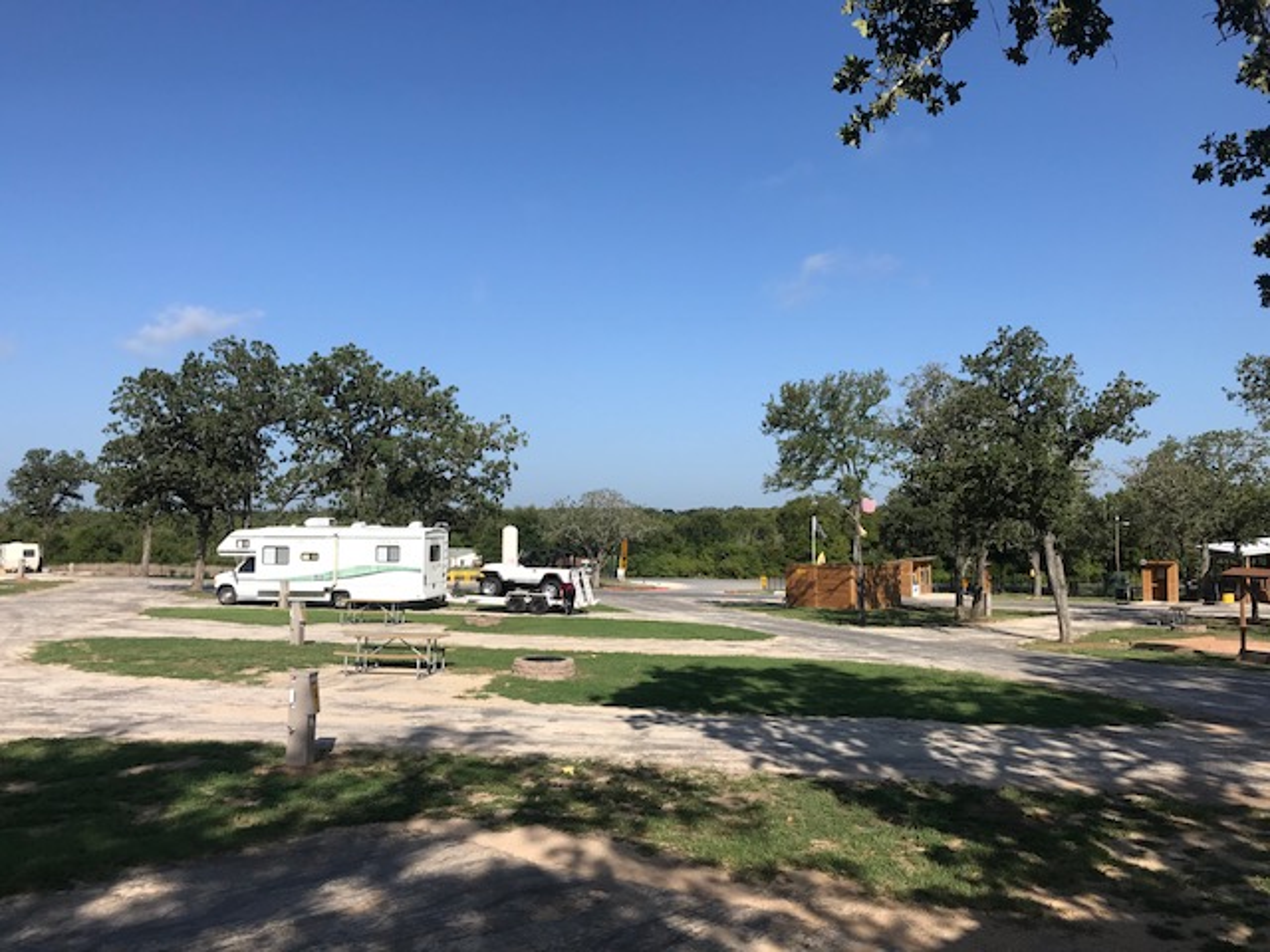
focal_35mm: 28
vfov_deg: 49.7
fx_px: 1027
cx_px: 635
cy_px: 476
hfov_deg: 63.4
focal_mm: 3.99
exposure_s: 1/2740
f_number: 1.8
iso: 20
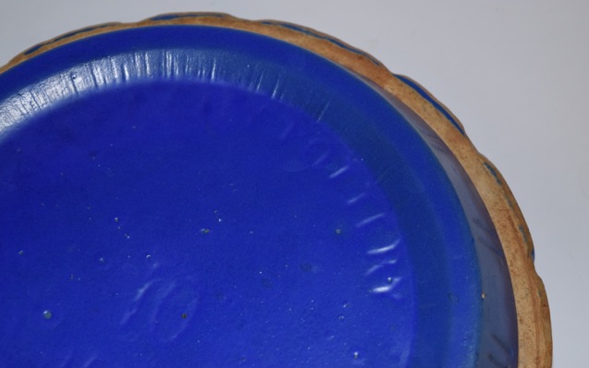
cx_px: 295
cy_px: 173
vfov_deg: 15.4
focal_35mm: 85
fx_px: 1356
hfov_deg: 24.5
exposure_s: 1/125
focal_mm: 55
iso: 800
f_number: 5.6
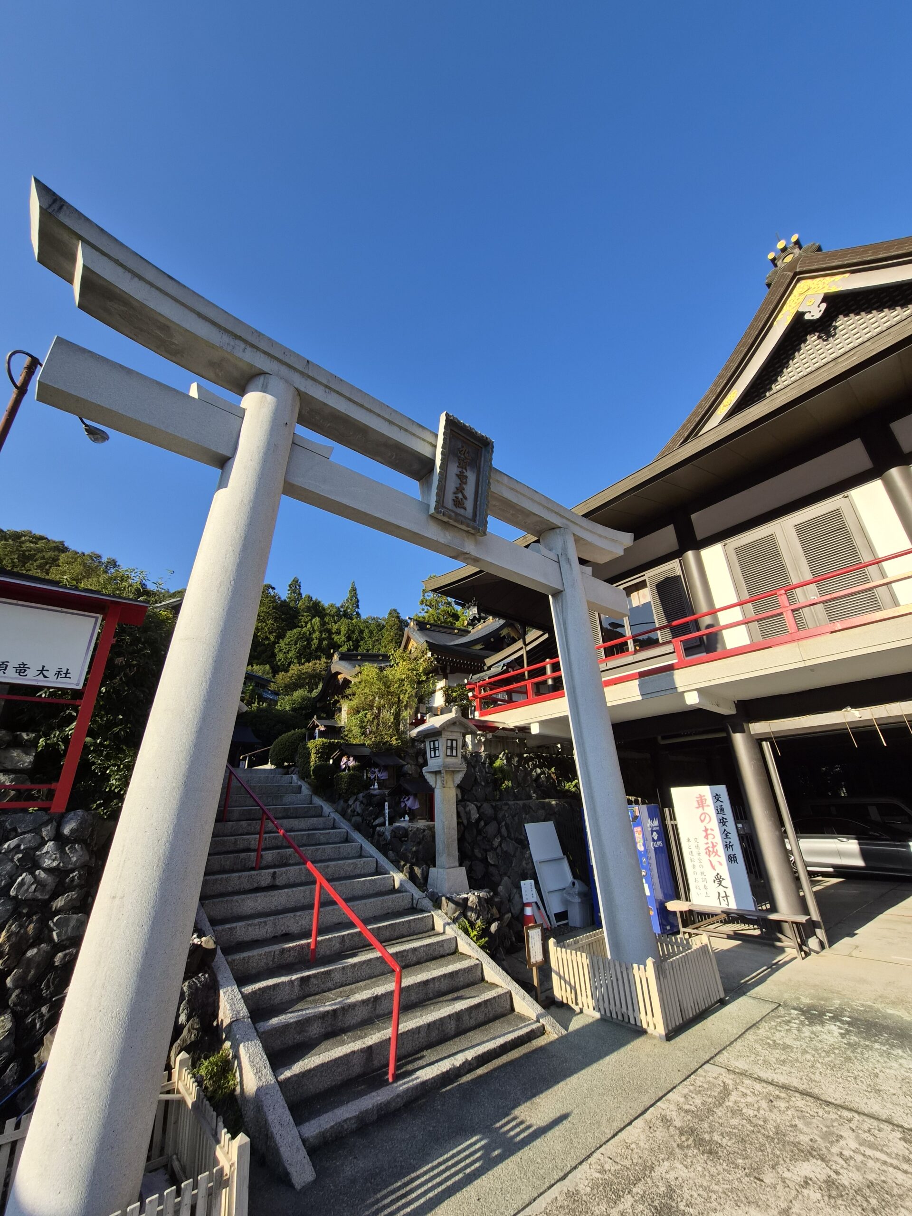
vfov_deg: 106.2
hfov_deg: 89.9
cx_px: 456
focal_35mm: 13
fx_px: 457
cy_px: 608
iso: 25
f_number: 2.2
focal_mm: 1.7
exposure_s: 1/784
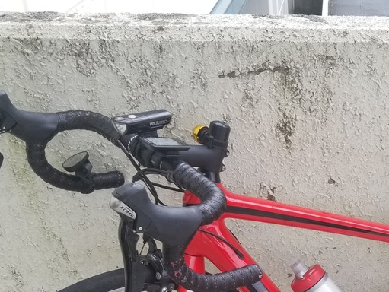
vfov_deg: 22.7
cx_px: 369
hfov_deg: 29.9
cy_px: 317
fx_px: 686
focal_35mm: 61
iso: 50
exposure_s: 1/212
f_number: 1.7
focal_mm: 4.3
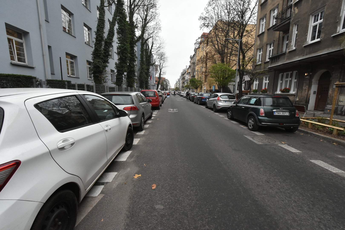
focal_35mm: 15
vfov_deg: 77.3
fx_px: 144
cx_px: 172
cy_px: 115
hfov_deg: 100.4
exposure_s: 1/125
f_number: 13
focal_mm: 10
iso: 2000
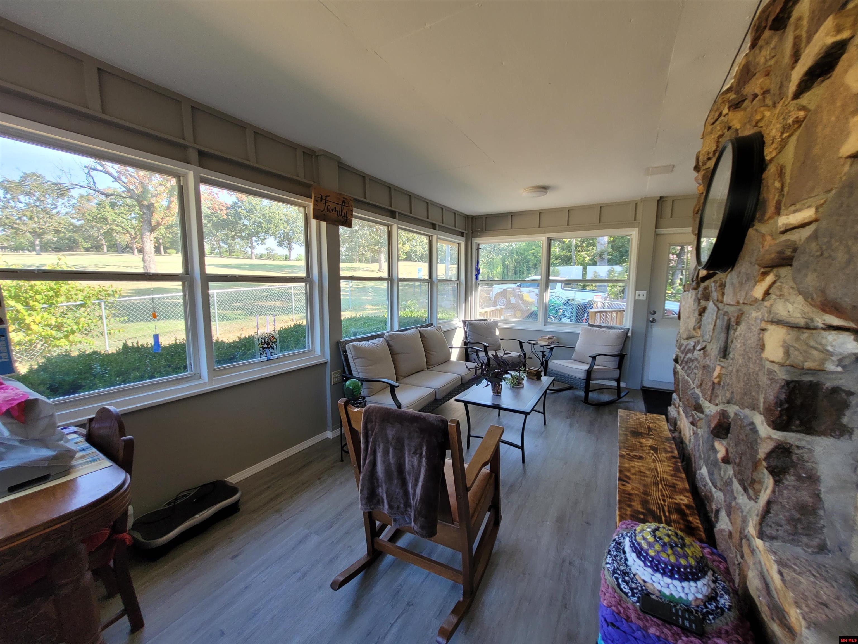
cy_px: 322
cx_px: 429
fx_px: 322
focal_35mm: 13
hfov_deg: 106.2
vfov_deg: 89.9
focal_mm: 1.74
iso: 50
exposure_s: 1/60
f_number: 2.2
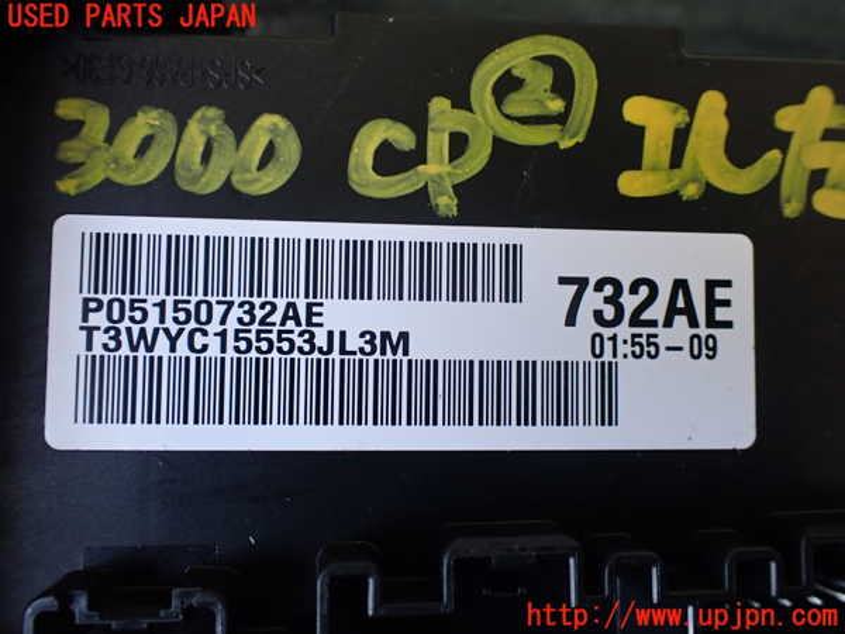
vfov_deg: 46.8
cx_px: 422
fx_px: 732
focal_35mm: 30
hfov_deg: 60.0
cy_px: 317
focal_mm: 5.4
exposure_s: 1/125
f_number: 2.3
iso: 320
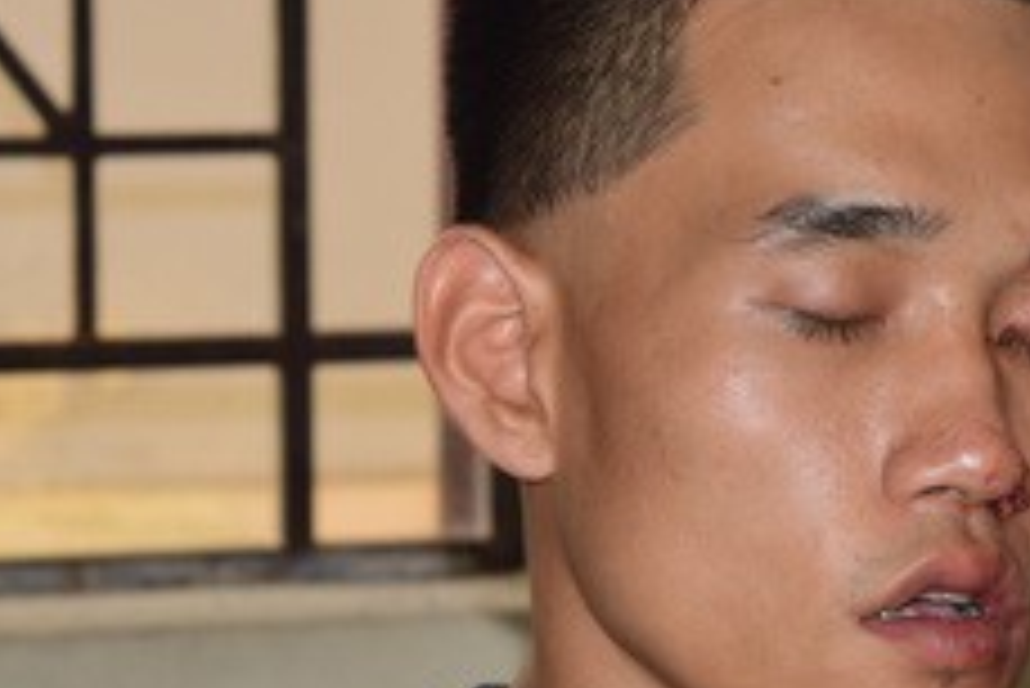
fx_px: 5268
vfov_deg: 7.5
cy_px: 468
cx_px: 774
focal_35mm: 184
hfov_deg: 11.1
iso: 400
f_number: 5.6
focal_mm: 52
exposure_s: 1/80
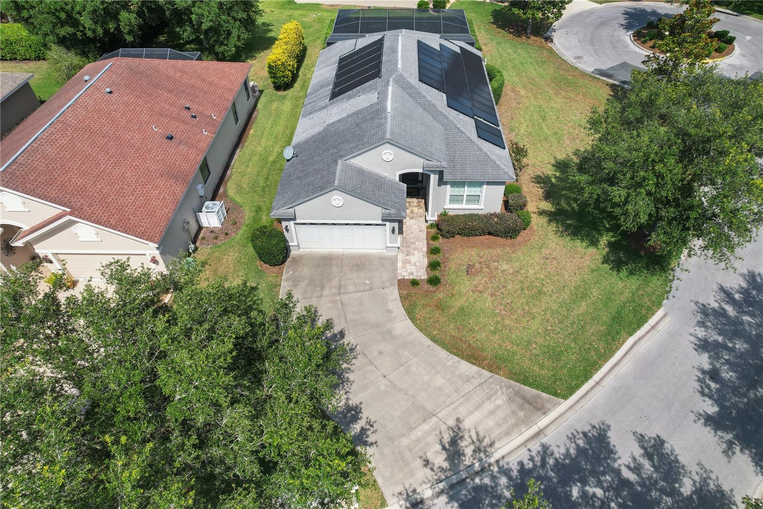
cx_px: 382
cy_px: 254
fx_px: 466
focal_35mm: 22
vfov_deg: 57.2
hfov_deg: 78.6
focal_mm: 8.38
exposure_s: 1/2000
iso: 120
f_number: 2.8
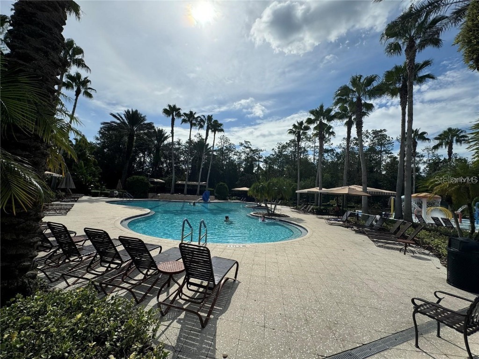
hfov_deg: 102.1
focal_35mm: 14
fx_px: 194
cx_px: 240
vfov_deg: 85.7
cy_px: 180
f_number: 2.2
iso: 50
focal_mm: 2.22
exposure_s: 1/3717
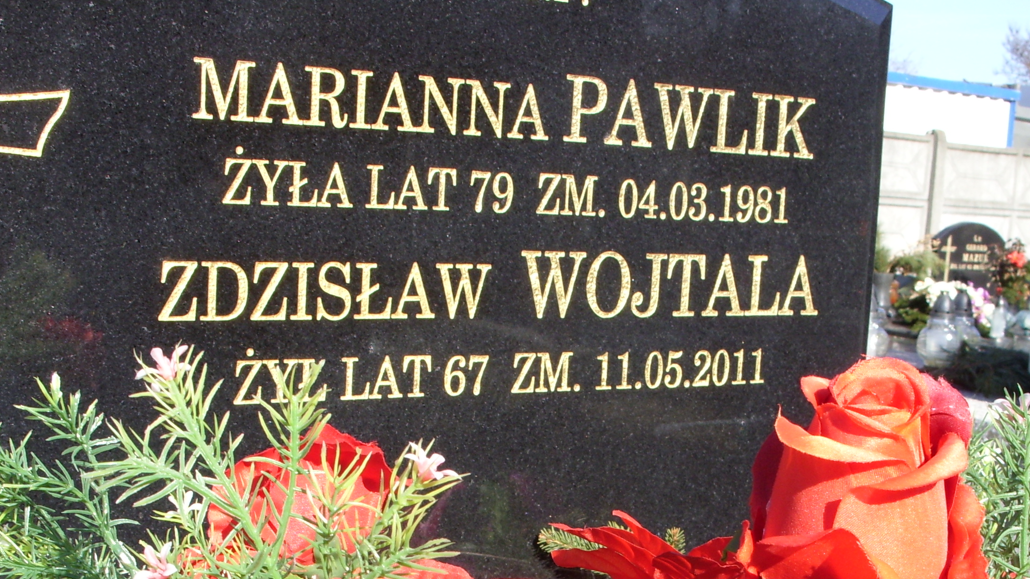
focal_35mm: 69
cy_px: 625
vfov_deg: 17.0
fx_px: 1884
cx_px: 590
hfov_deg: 30.5
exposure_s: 1/201
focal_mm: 6.3
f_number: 4.9
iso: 50
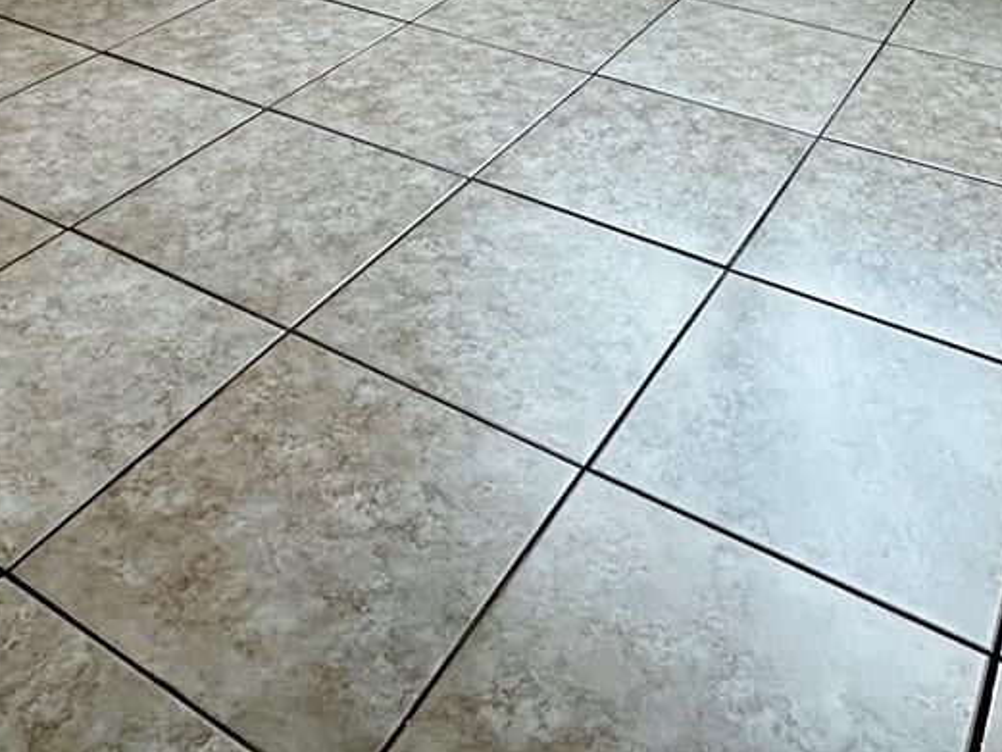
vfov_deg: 25.0
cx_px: 492
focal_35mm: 43
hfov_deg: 43.8
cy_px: -396
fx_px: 1245
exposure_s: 1/120
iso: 250
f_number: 2.2
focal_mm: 2.22
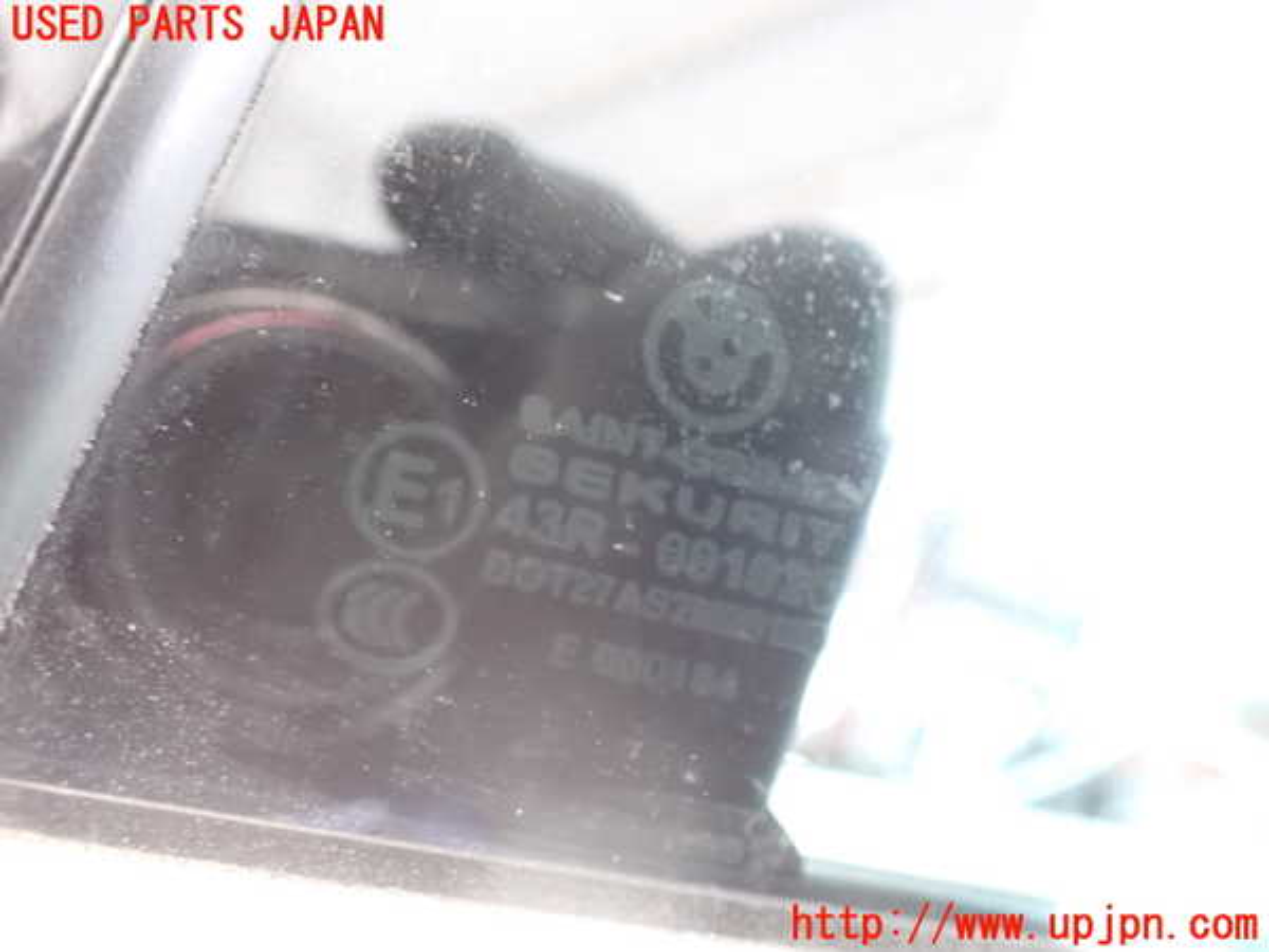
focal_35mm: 30
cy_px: 476
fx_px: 1100
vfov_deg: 46.8
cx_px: 634
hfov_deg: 60.0
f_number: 2.3
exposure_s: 1/25
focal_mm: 5.4
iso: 1600
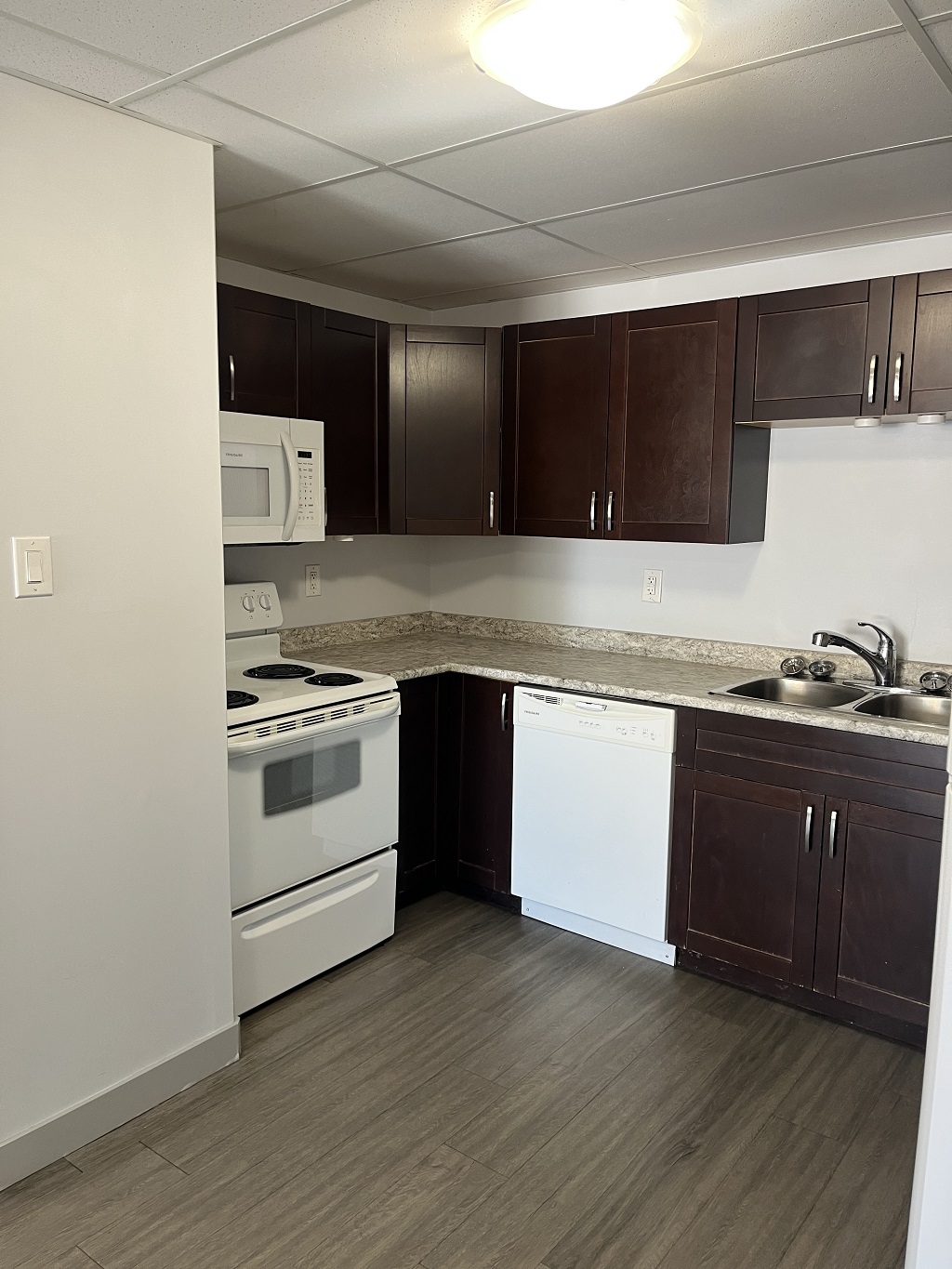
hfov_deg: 53.1
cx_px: 476
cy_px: 634
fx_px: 953
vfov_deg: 67.3
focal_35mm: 26
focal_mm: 5.1
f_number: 1.6
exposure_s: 1/60
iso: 80
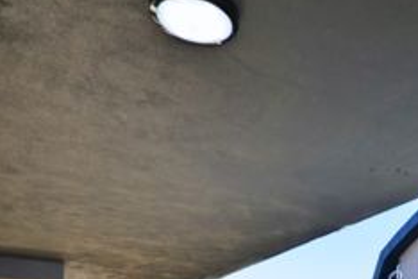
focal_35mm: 45
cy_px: 395
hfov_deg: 40.0
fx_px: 522
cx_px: 385
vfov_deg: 24.5
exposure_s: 1/200
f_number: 7.1
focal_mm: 10
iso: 100
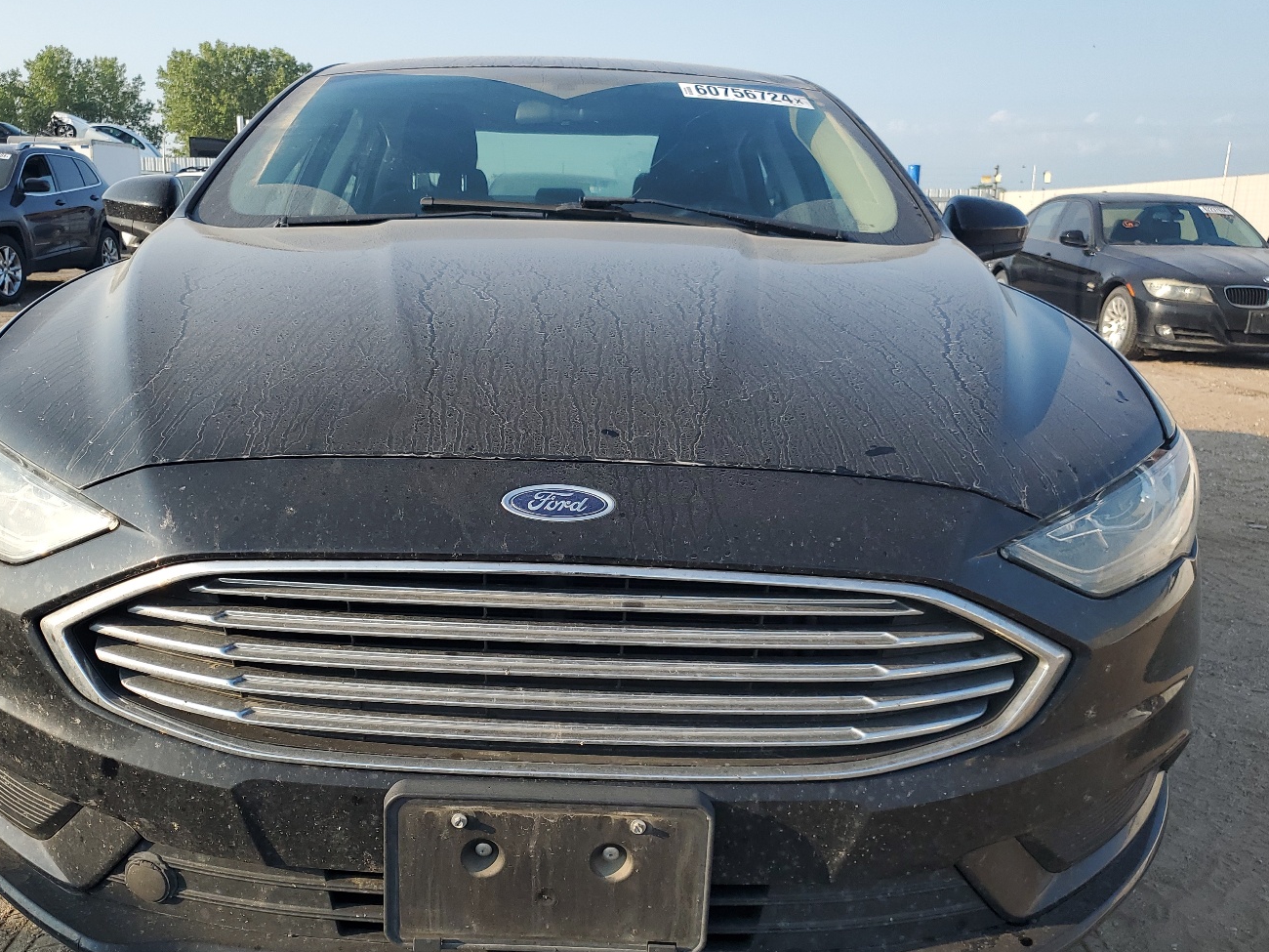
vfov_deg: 44.1
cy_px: 532
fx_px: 1173
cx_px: 542
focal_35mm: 32
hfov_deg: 56.6
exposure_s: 1/1429
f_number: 1.5
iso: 50
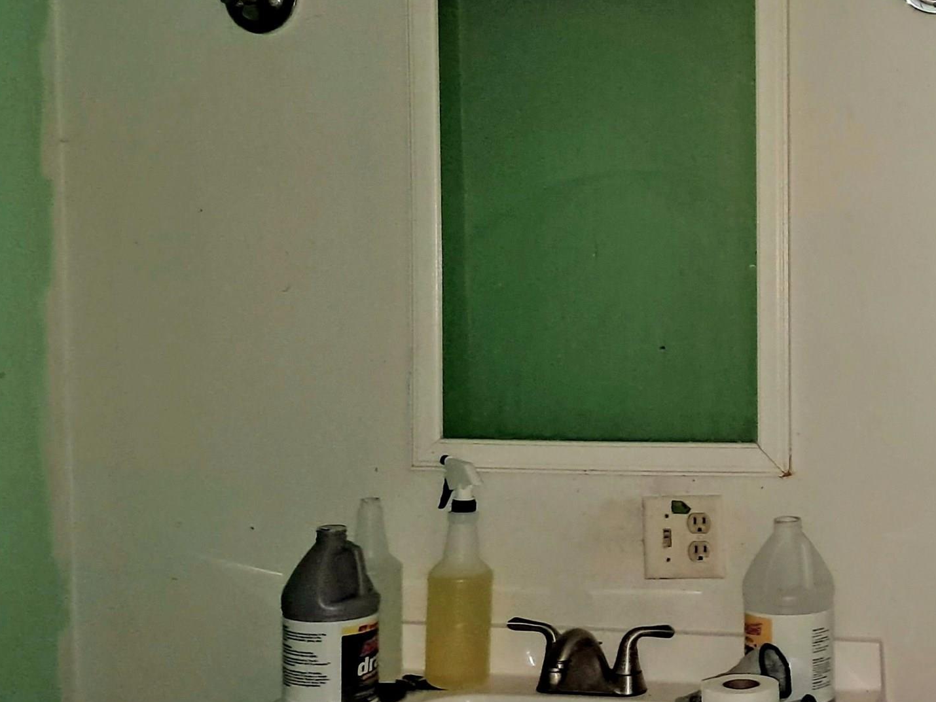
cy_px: 302
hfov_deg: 31.9
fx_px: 1569
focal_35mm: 58
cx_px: 808
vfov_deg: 25.2
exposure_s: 1/60
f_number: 1.8
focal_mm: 4
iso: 160
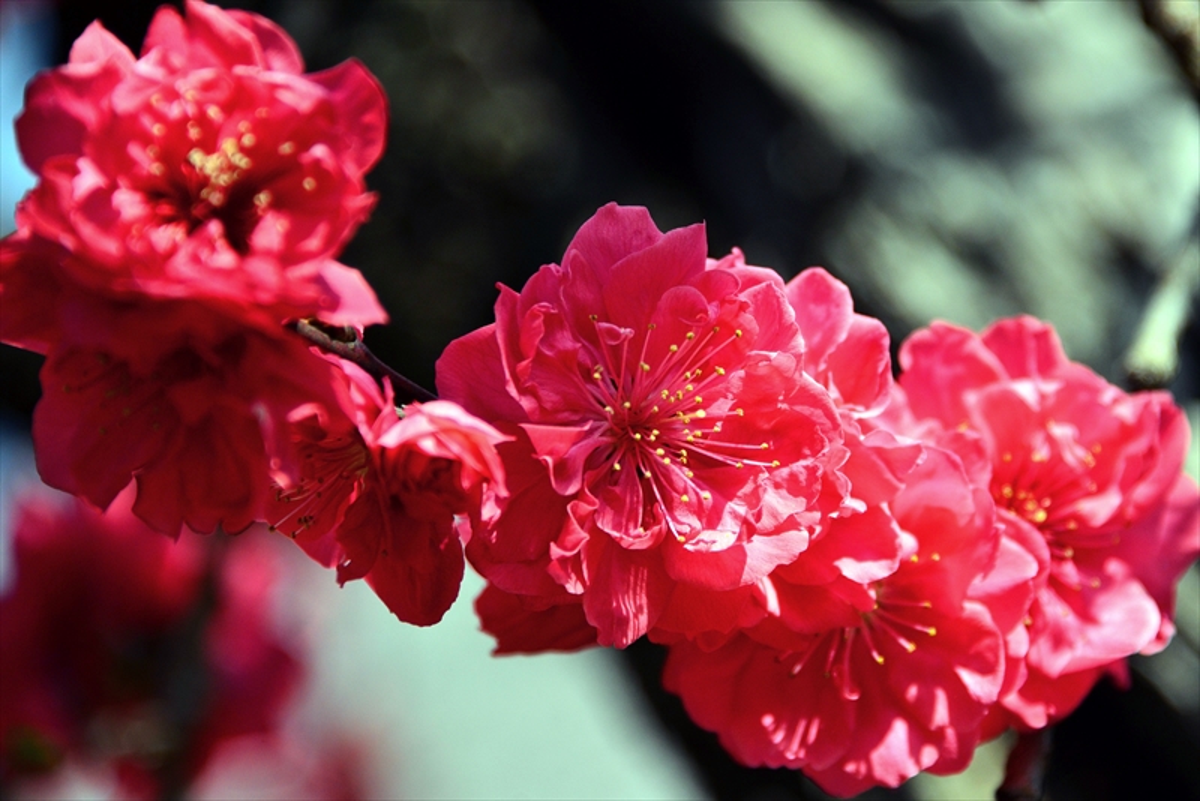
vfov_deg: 4.6
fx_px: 10003
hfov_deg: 6.9
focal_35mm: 300
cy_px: 400
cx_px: 600
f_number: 5.6
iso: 400
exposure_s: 1/2000
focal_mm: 300
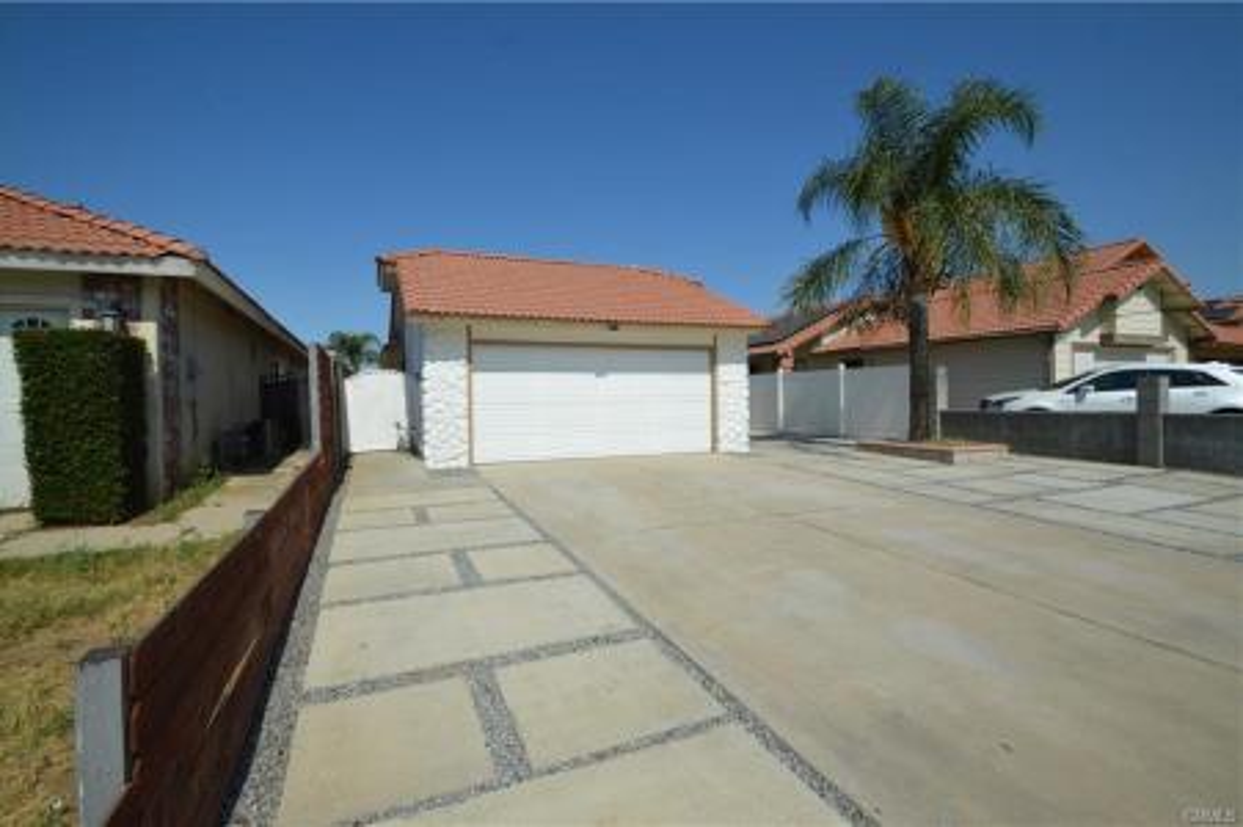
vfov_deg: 77.2
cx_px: 622
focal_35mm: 15
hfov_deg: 100.4
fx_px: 518
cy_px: 414
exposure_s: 1/320
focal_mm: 10
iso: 100
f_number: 9
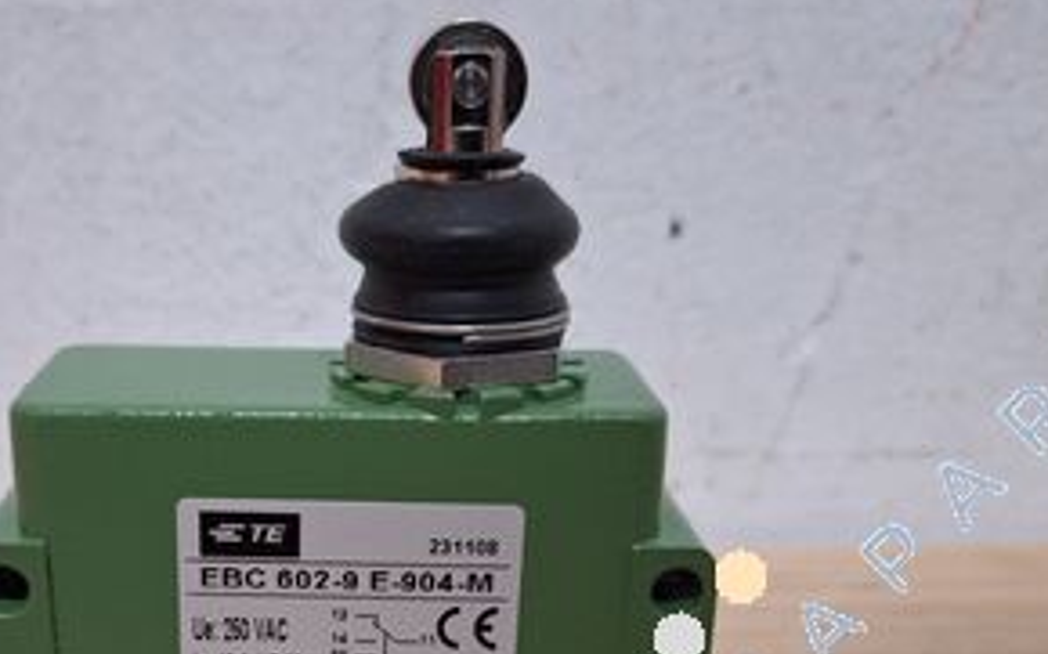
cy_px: 540
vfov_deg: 29.7
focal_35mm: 42
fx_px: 1199
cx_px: 379
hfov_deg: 46.7
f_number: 1.8
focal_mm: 5.54
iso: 250
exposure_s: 1/25
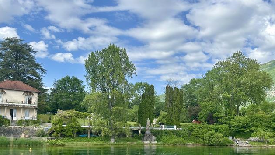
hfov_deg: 55.3
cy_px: 113
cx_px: 139
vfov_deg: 32.3
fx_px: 263
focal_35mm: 36
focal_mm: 5.7
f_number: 1.5
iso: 50
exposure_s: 1/3257
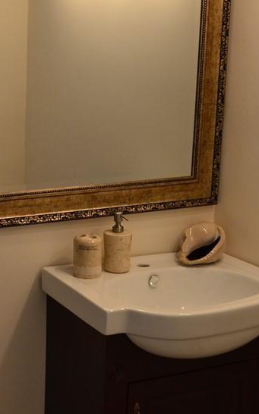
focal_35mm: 67
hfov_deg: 18.7
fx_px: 756
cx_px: -20
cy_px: 179
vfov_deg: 30.6
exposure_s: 1/60
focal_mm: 22
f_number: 5.6
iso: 800
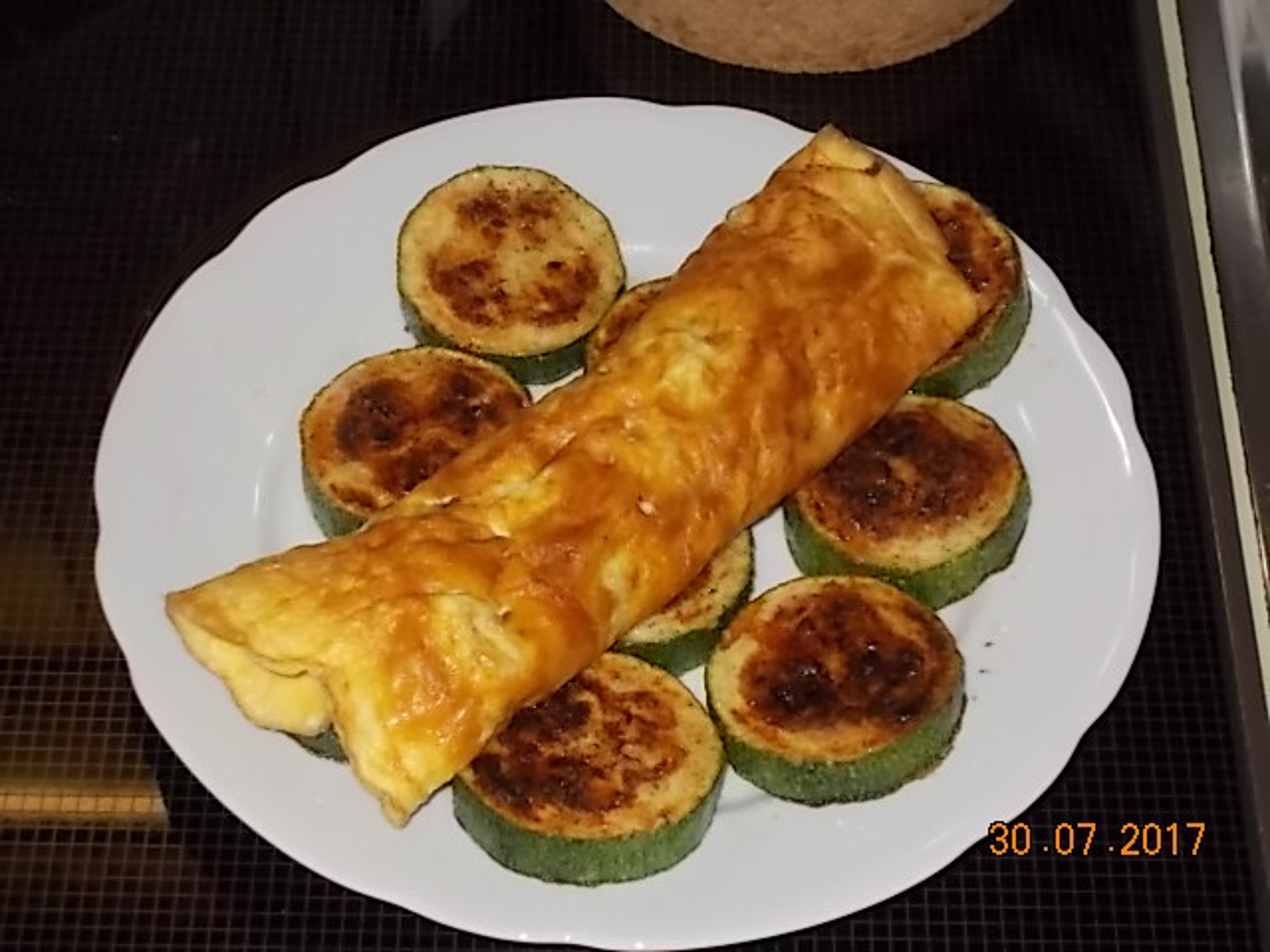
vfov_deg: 19.4
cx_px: 635
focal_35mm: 76
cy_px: 476
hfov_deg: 25.7
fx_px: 2788
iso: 200
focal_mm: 13.5
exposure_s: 1/60
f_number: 5.8
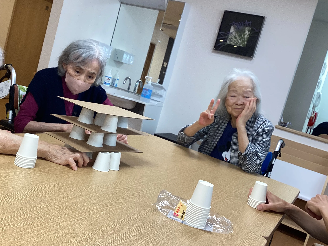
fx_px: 360
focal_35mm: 38
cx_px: 137
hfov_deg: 48.8
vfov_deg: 37.7
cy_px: 112
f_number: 2.4
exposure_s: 1/60
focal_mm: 3.3
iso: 100
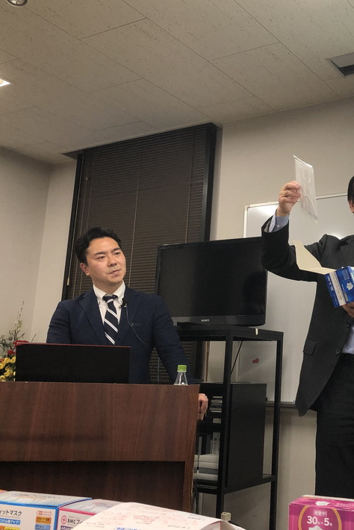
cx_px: 322
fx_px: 604
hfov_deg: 31.1
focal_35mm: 41
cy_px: 251
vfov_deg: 47.4
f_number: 1.8
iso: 32
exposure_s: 1/33
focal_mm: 3.99
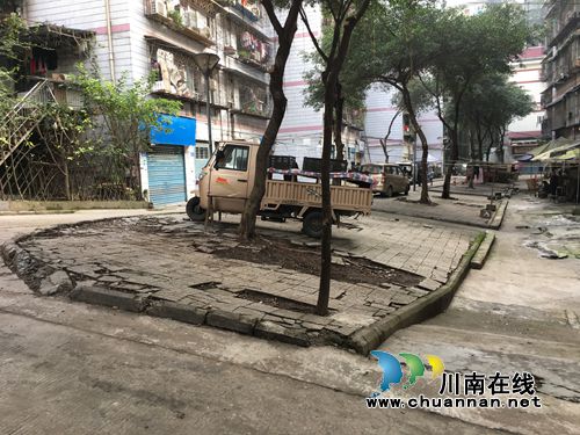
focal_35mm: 29
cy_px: 218
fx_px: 486
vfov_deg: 48.2
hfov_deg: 61.7
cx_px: 290
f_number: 2.2
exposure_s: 1/50
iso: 32
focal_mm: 4.15
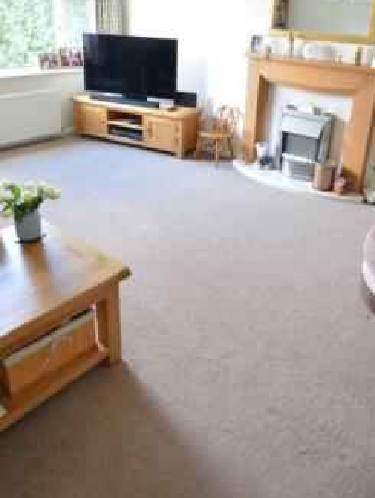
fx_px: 418
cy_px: 179
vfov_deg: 60.6
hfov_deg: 48.2
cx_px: 208
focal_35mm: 29
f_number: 8
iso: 400
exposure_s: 1/6
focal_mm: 10
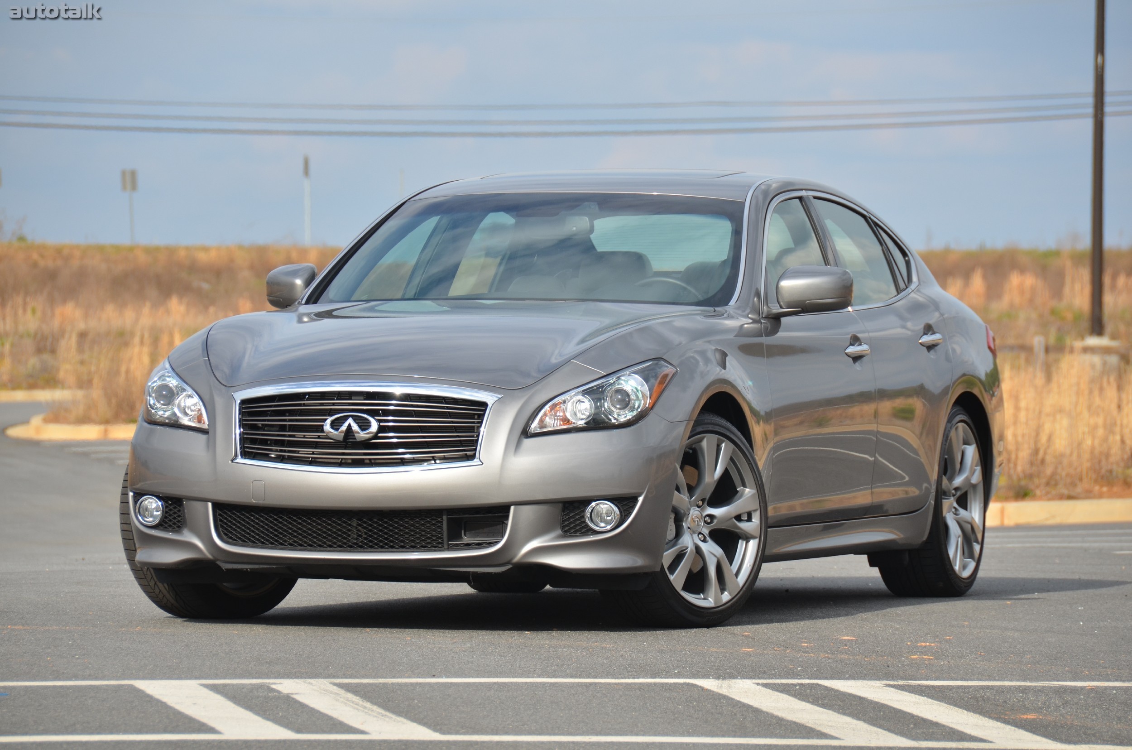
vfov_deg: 6.1
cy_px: 375
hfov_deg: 9.2
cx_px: 566
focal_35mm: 225
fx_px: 7061
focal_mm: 150
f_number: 6.3
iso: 200
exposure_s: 1/640
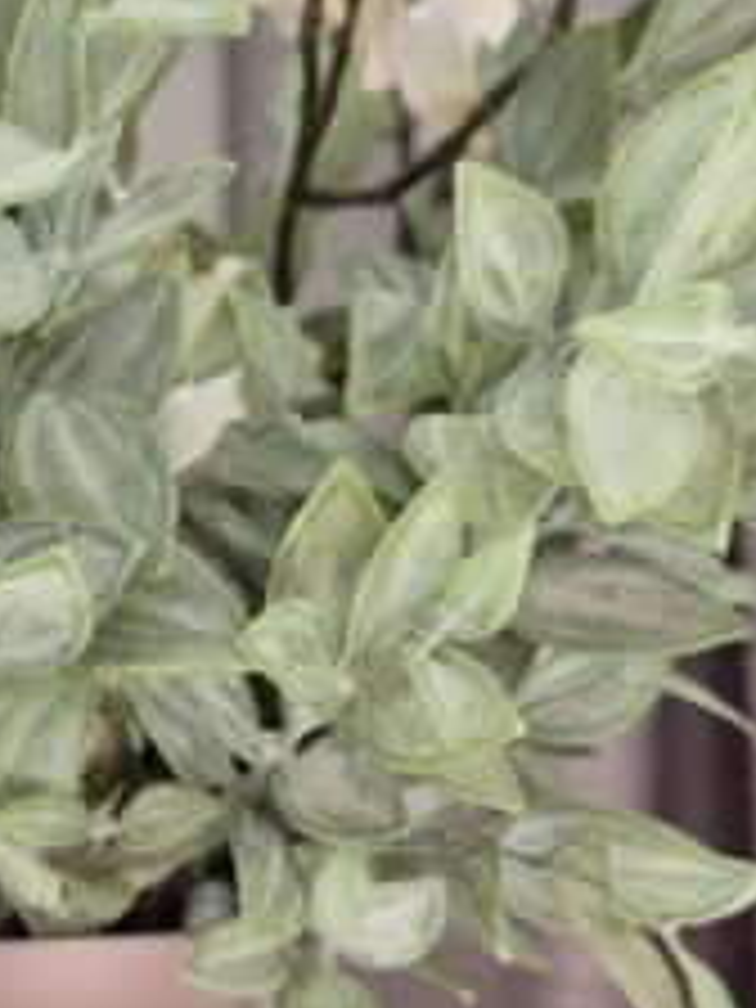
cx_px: -40
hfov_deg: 17.5
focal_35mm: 82
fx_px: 2388
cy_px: 846
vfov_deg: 23.4
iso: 250
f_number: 1.8
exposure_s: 1/100
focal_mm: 5.4
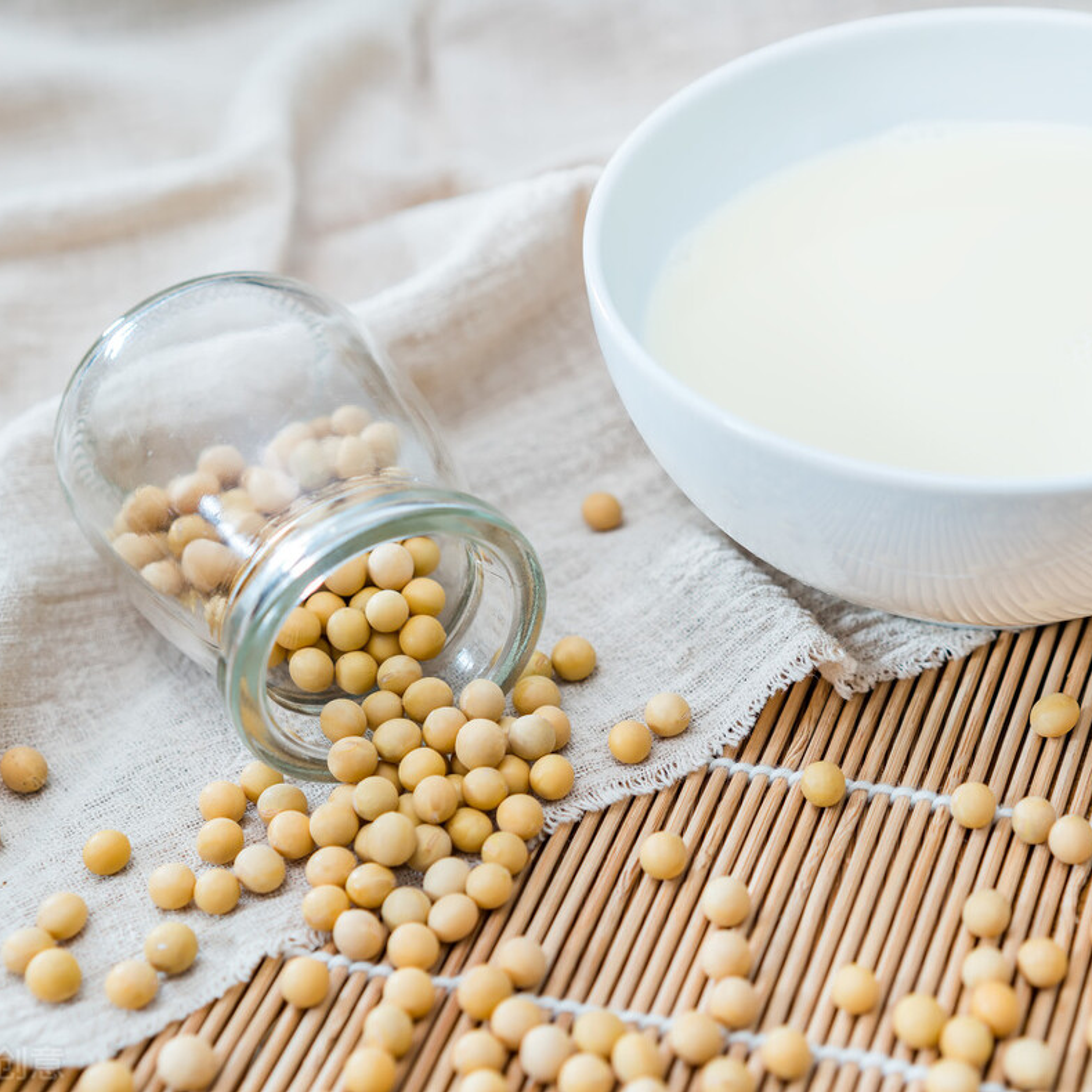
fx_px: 2534
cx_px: 744
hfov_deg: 24.2
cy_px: 541
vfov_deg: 24.3
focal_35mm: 71
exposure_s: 1/60
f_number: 4
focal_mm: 55
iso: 160
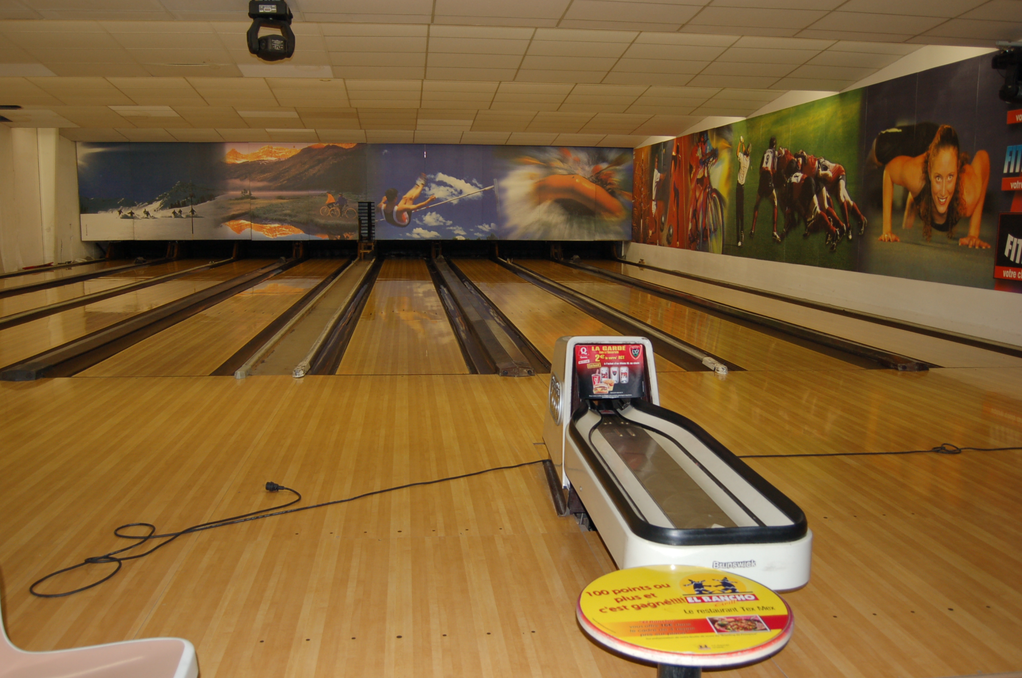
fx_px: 850
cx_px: 511
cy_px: 339
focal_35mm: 30
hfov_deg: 62.0
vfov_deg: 43.5
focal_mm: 20
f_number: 3.8
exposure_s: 1/60
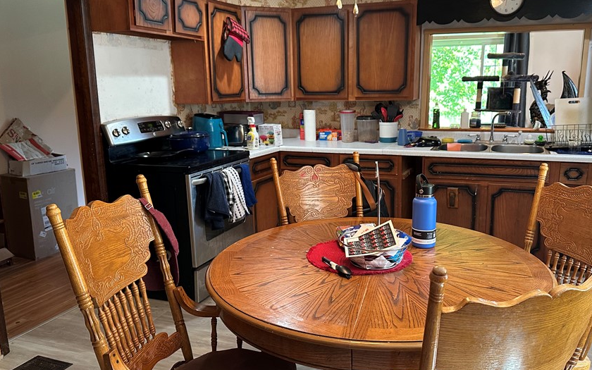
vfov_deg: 40.6
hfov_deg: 61.1
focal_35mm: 31
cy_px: 185
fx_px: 500
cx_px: 326
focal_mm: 6.86
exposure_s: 1/60
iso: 250
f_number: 1.78
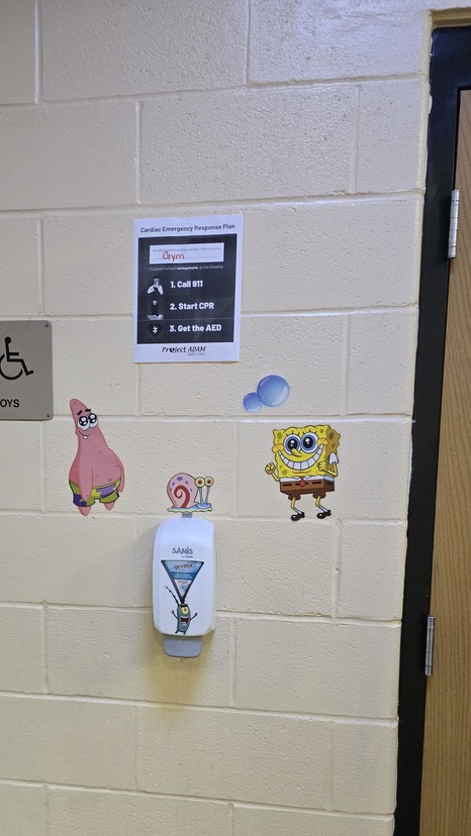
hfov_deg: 37.1
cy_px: 512
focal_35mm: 31
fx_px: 688
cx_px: 135
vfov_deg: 61.9
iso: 1000
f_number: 1.7
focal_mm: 6.3
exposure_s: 1/120
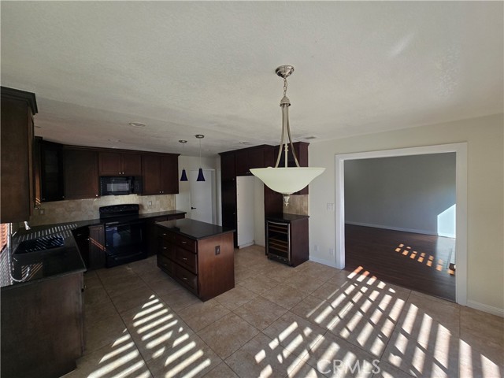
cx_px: 252
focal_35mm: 13
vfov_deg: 89.9
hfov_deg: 106.2
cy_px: 189
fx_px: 189
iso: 50
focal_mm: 2.2
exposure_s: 1/317
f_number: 2.2
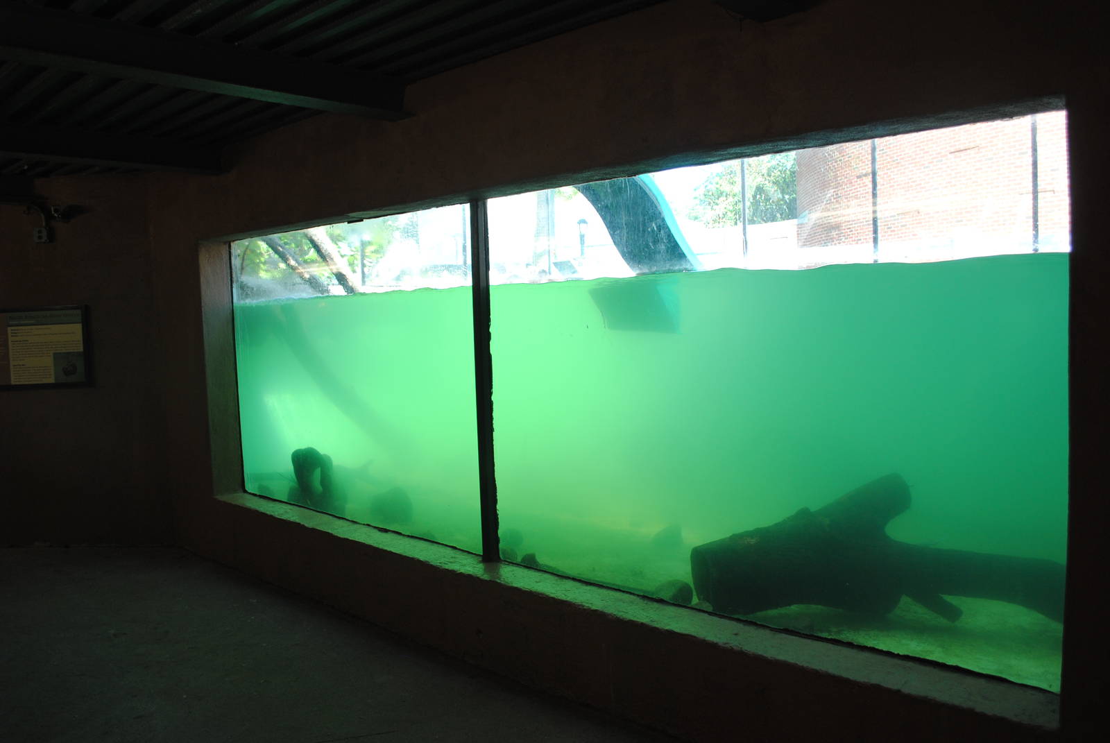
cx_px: 555
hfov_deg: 67.3
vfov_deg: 48.0
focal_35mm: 27
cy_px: 372
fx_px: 833
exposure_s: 1/60
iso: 200
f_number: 4
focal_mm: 18
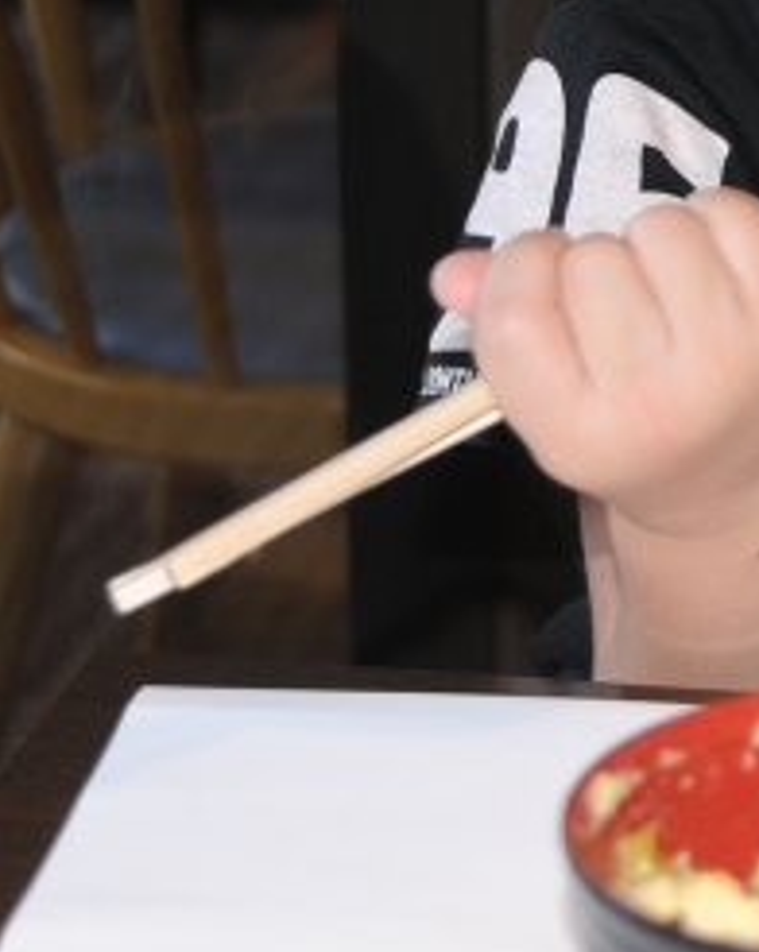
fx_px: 5151
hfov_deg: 8.2
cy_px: -41
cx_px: 1171
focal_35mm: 183
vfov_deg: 10.5
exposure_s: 1/60
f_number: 4.5
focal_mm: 40
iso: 400
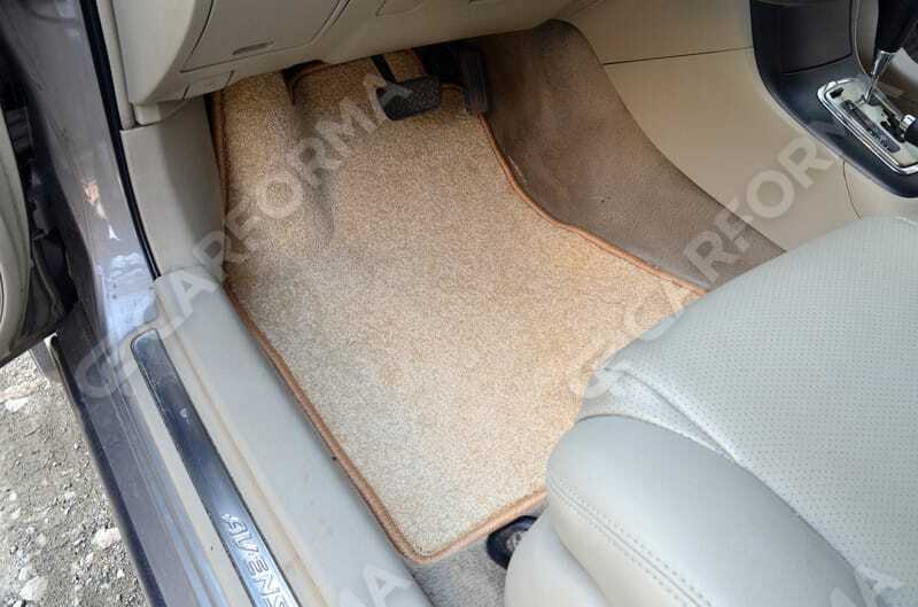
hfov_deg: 62.1
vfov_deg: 43.4
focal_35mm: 30
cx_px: 459
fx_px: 763
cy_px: 304
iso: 400
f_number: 8
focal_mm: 20
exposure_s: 1/20
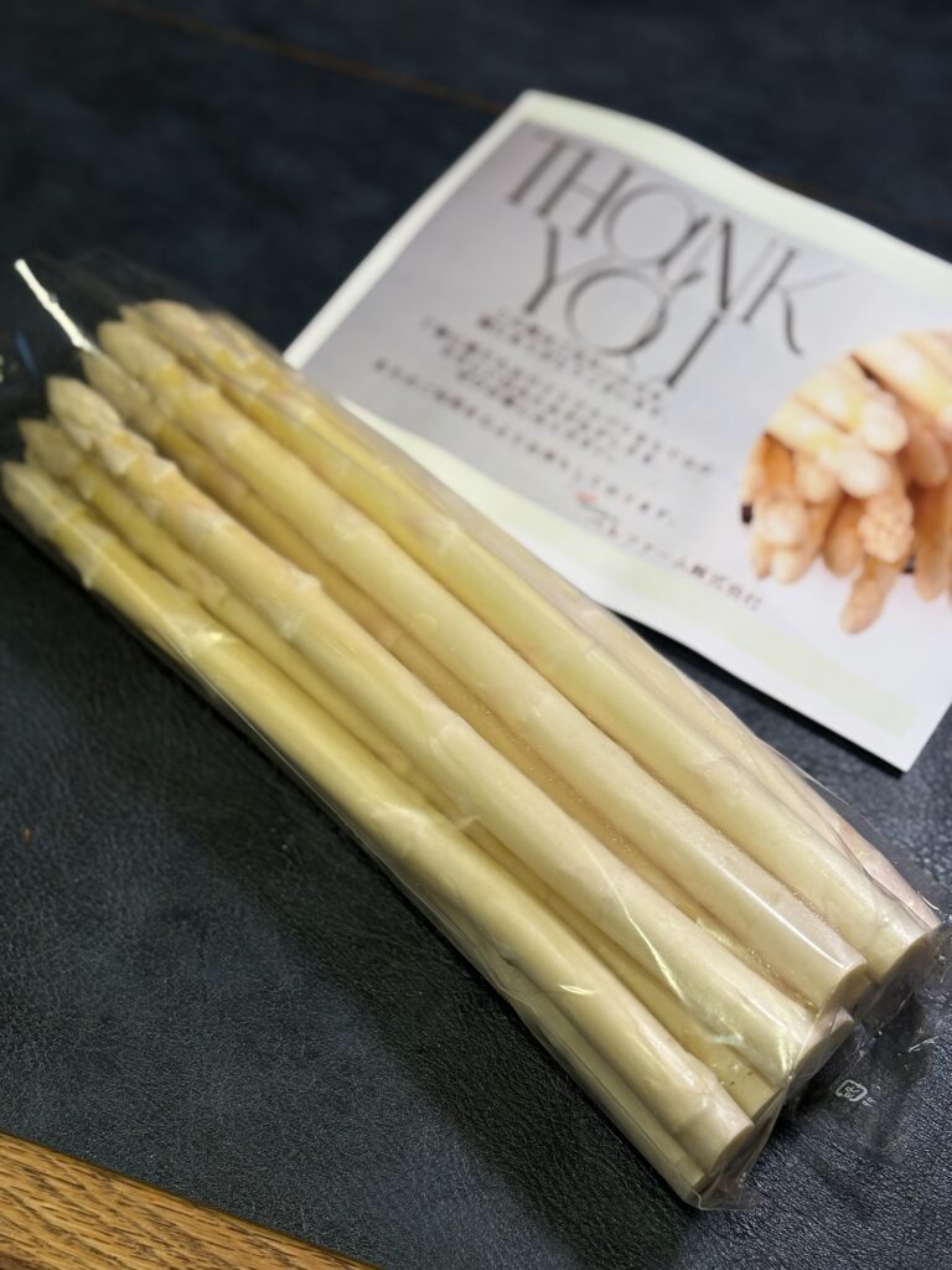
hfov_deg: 28.0
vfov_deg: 36.8
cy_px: 635
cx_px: 476
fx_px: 1907
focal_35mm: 52
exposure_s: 1/100
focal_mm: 5.96
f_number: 1.6
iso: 32
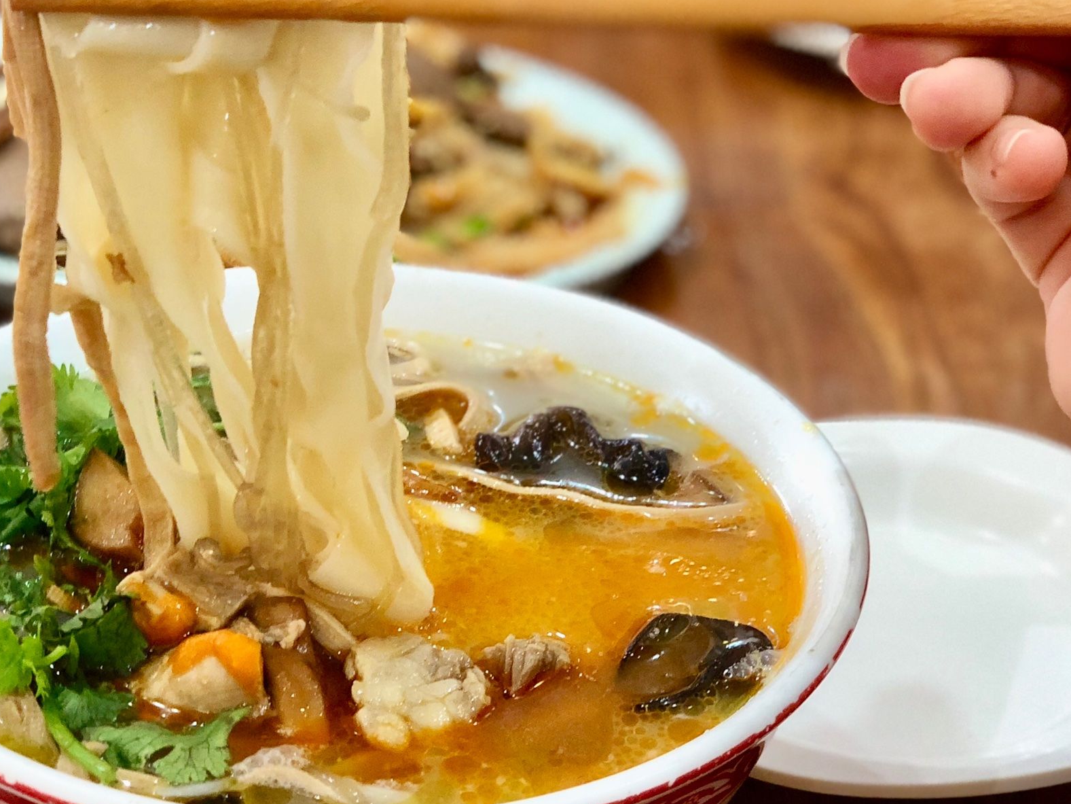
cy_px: 270
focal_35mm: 90
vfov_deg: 16.4
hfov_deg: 21.7
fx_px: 2785
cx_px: 428
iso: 80
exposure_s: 1/33
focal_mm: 6
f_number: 2.4
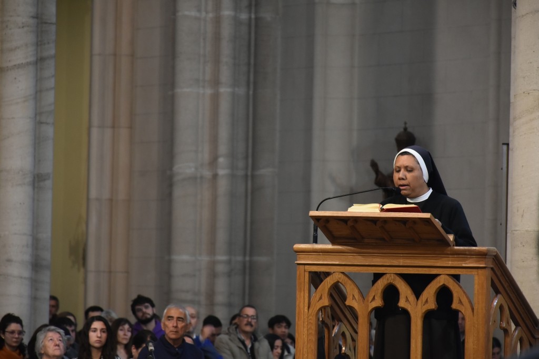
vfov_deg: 6.5
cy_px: 180
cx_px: 270
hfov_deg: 9.8
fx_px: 3144
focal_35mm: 210
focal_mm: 140
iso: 1600
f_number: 5.6
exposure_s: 1/13
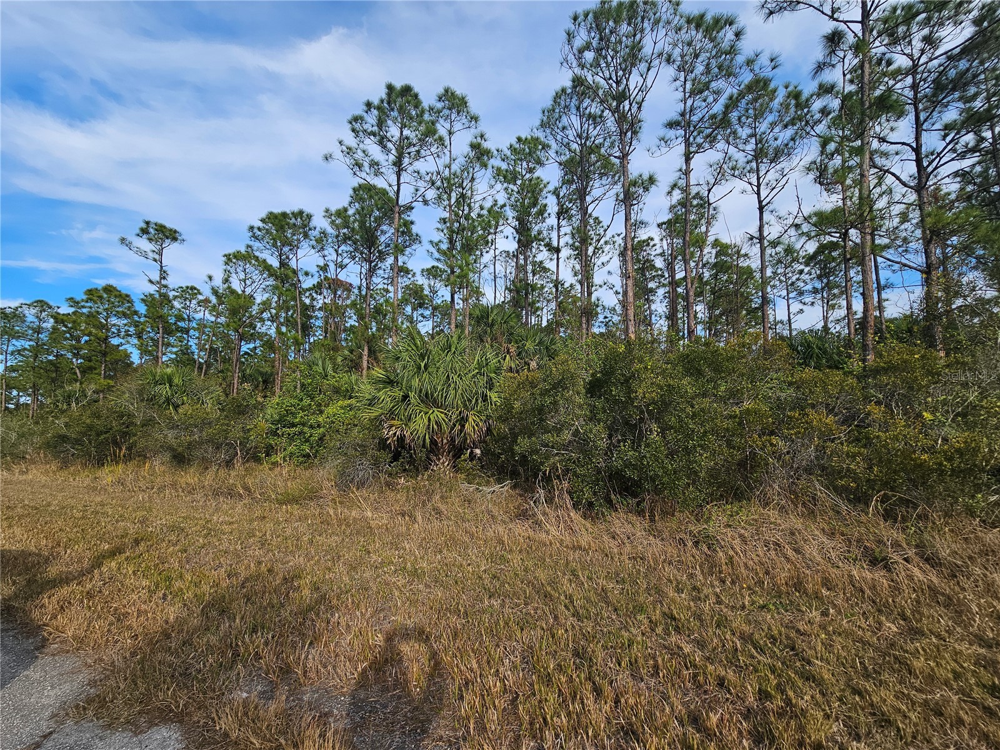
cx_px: 500
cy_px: 375
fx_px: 376
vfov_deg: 89.9
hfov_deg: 106.2
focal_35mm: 13
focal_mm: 2.2
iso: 50
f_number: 2.2
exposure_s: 1/1358
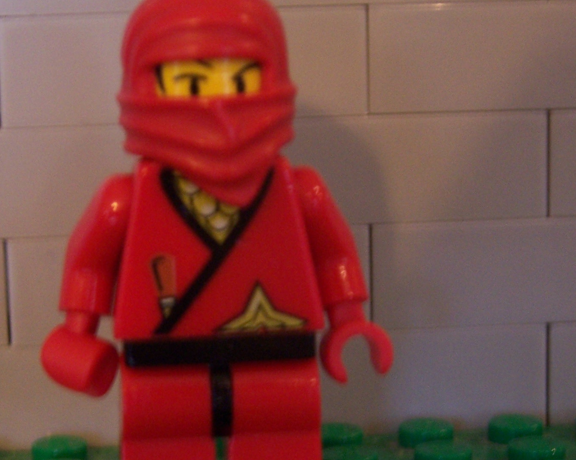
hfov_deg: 15.8
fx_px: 2079
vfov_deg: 12.6
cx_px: 244
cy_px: 379
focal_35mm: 122
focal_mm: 11
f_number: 4
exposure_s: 1/8
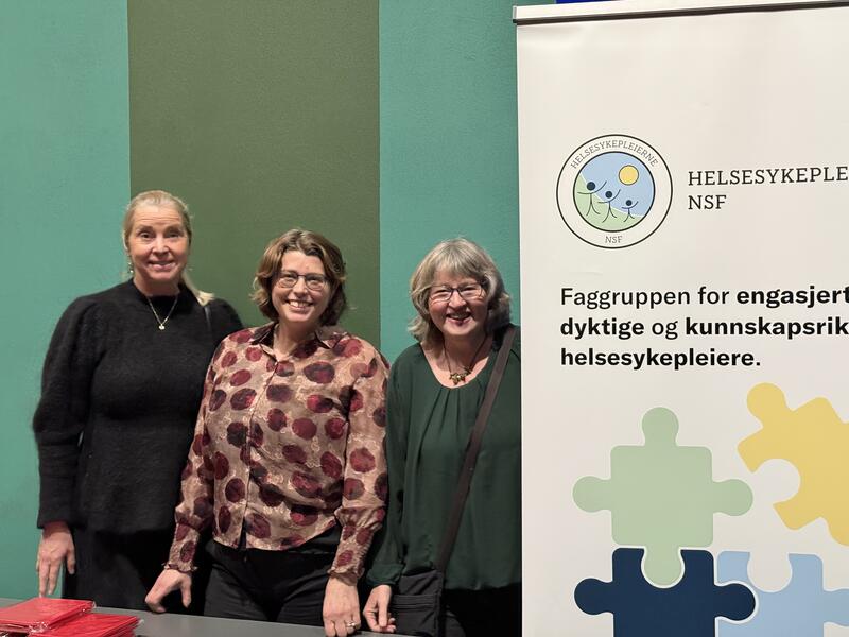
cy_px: 318
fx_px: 1177
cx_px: 424
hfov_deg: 39.7
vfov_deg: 30.3
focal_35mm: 48
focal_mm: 6.76
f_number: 1.78
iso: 500
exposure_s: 1/33
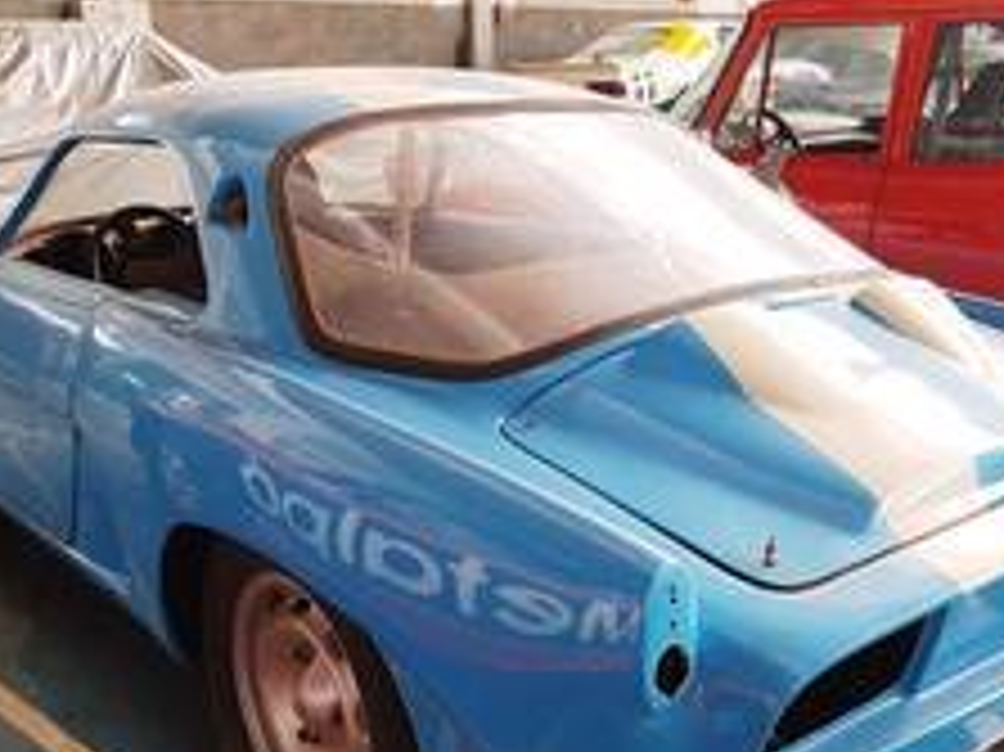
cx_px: 561
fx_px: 1189
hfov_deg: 45.7
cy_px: 543
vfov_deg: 34.5
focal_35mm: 41
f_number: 1.7
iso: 138
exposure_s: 1/50
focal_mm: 4.75
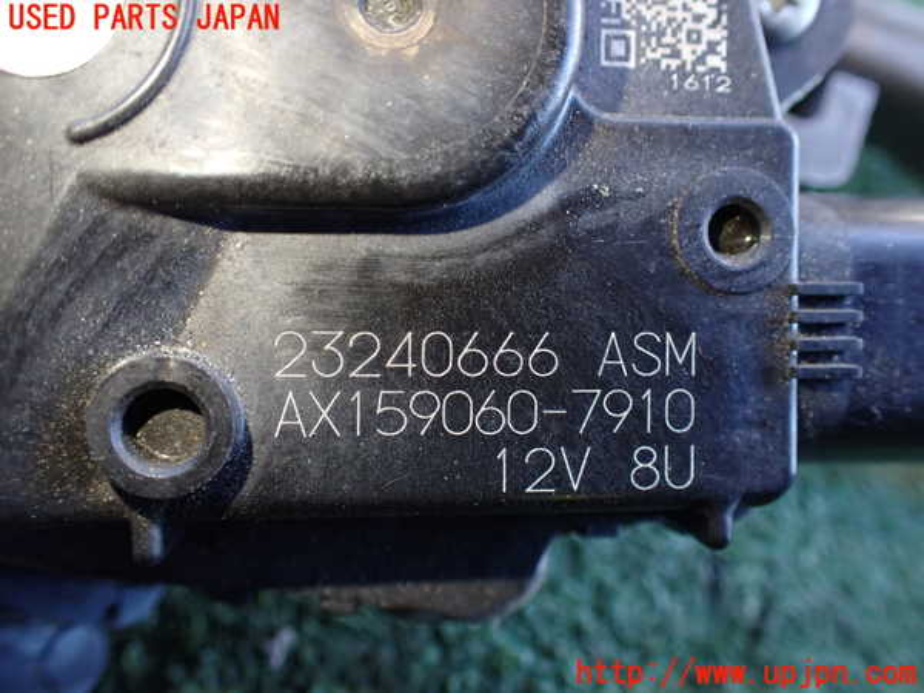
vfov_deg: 46.8
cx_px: 462
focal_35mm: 30
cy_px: 346
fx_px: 801
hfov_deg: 60.0
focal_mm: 5.4
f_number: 2.3
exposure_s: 1/125
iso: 320
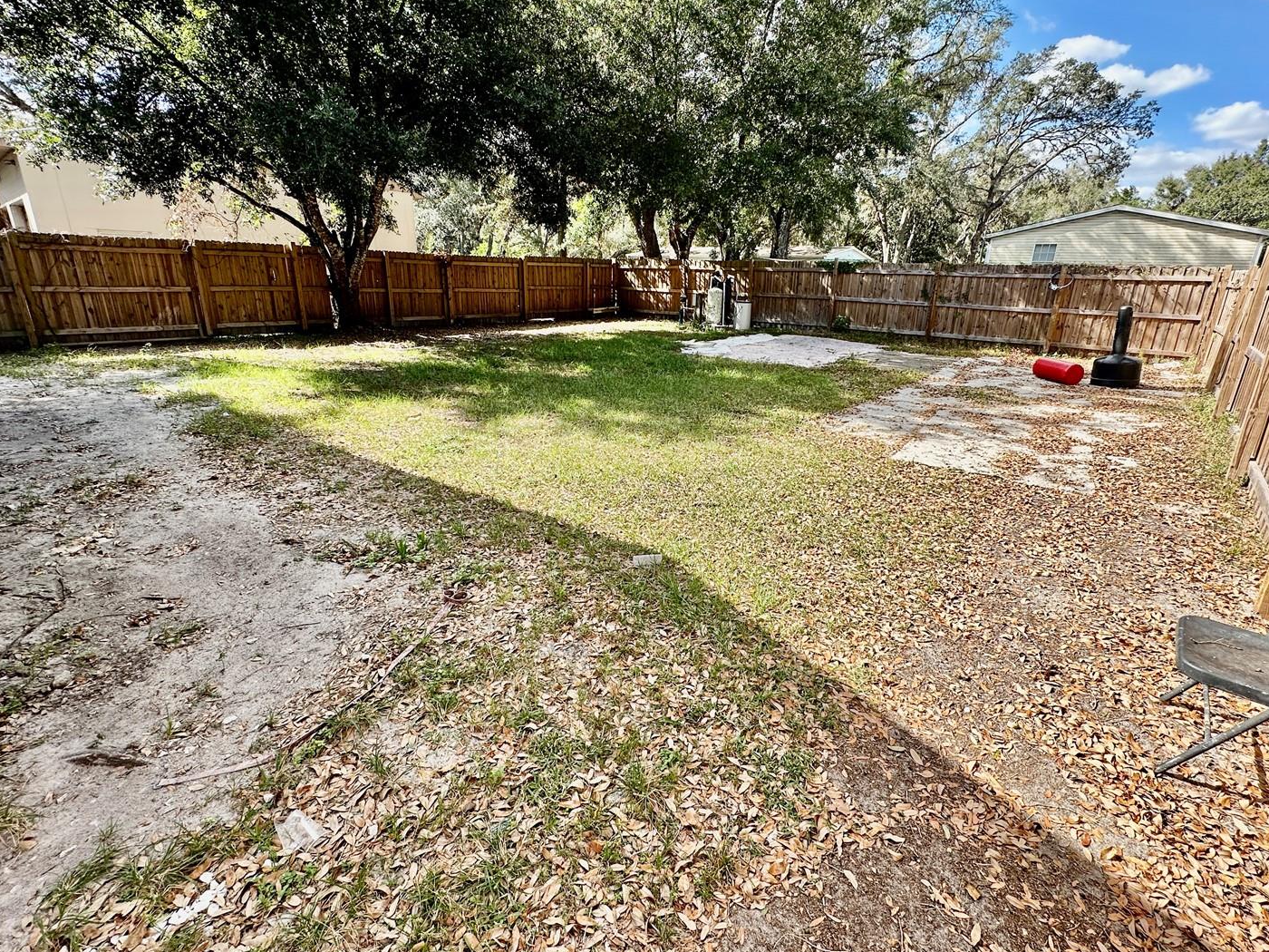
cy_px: 457
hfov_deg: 94.5
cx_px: 650
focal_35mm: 16
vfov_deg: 78.1
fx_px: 587
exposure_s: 1/553
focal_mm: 2.22
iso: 40
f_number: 2.2
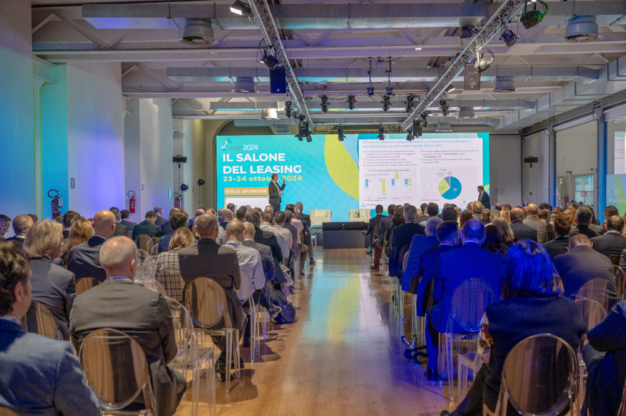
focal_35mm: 38
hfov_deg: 50.7
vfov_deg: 35.0
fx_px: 660
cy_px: 208
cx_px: 313
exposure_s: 1/160
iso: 1250
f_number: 4
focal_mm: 38
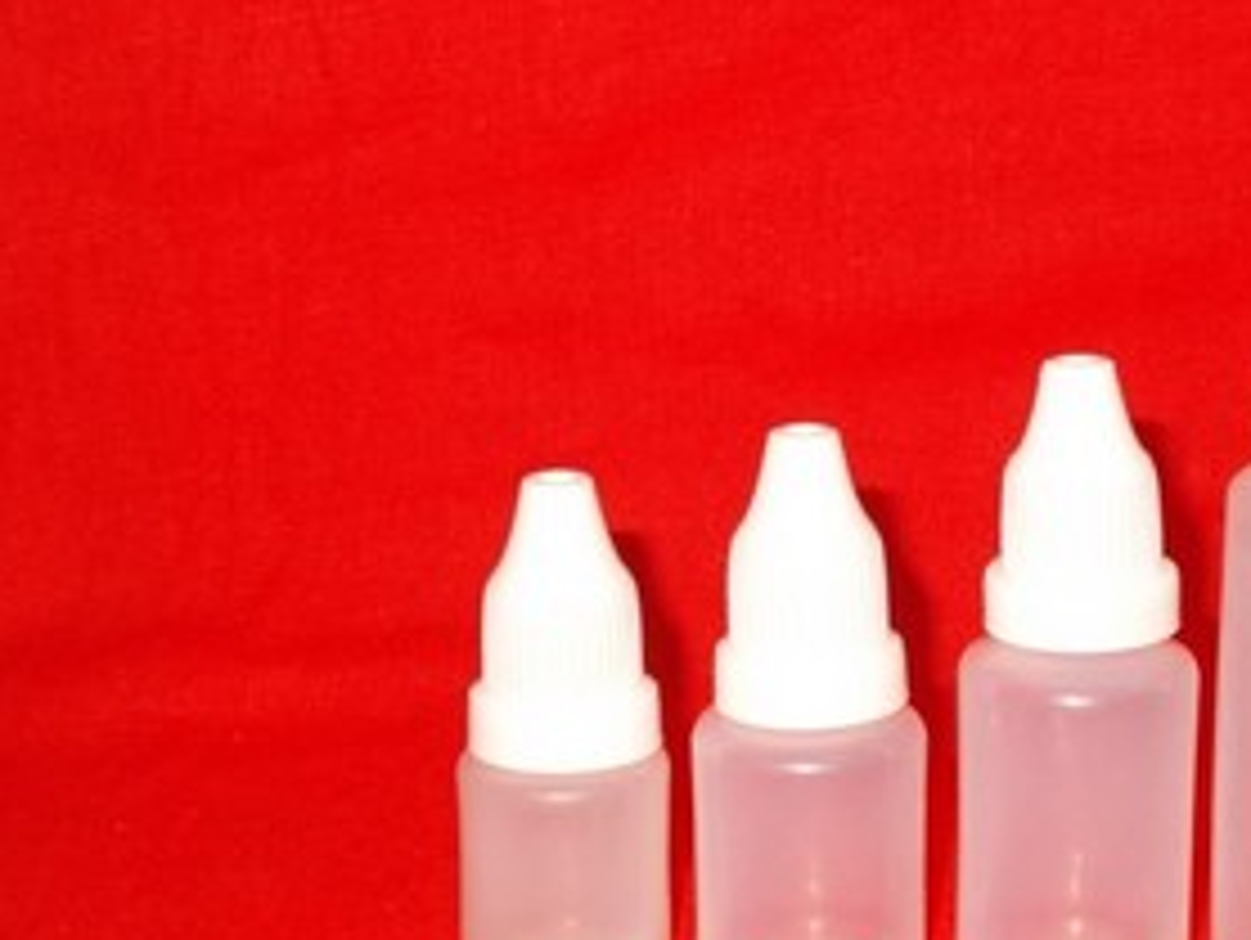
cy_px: 618
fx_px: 2857
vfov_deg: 18.6
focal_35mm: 79
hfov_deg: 24.4
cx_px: 963
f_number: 4.2
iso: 200
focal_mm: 7.9
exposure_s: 1/30
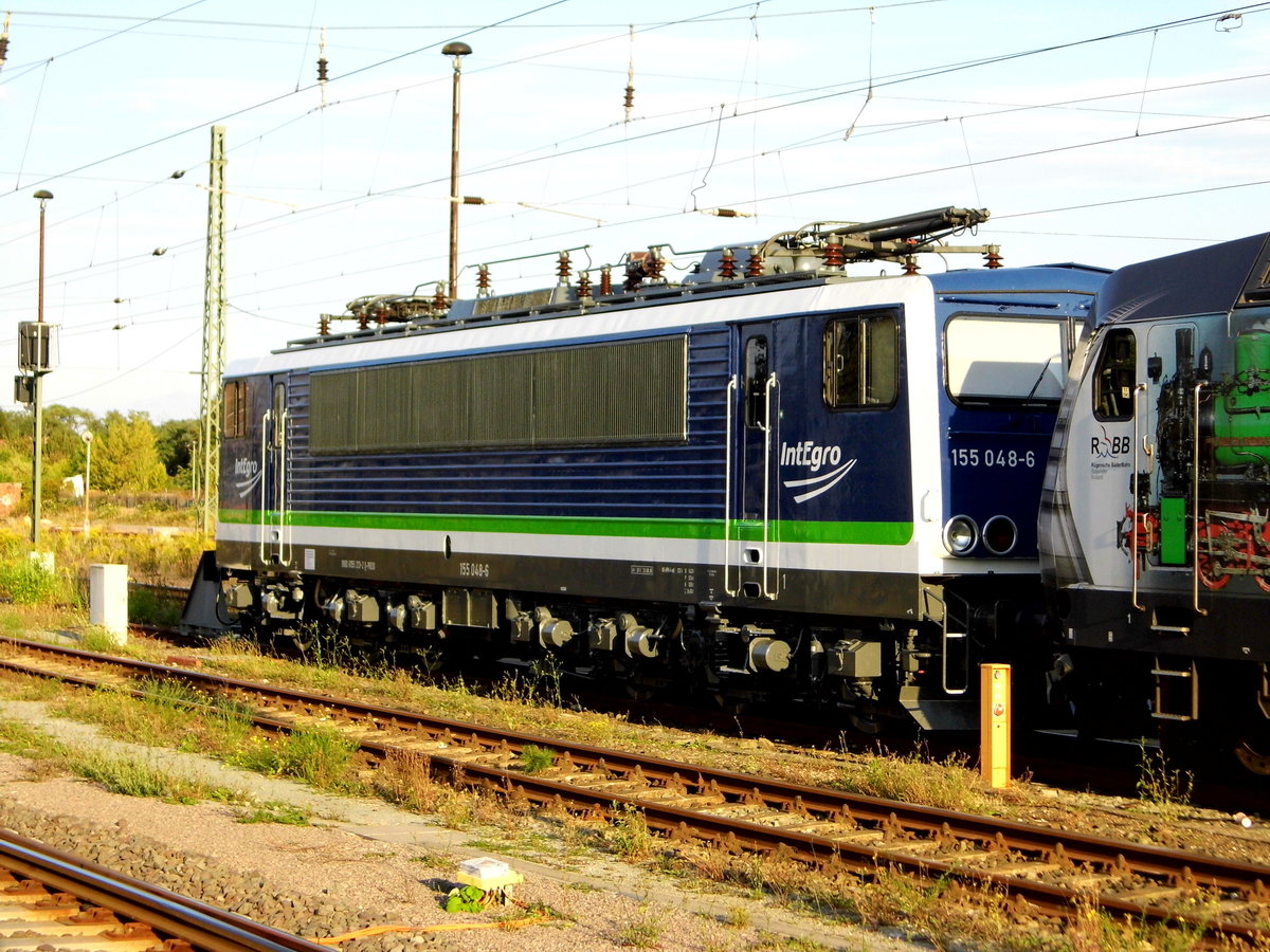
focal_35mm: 81
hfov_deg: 24.1
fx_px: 2972
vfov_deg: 18.2
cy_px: 476
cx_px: 635
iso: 100
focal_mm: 14.6
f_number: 4.2
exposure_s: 1/362
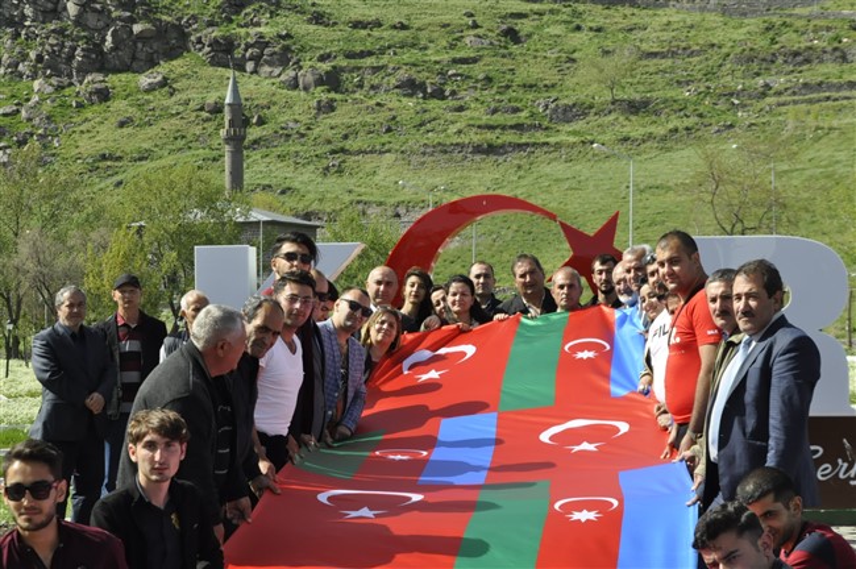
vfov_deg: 17.5
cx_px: 428
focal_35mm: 78
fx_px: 1853
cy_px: 284
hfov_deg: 26.0
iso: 800
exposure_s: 1/640
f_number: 13
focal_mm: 52
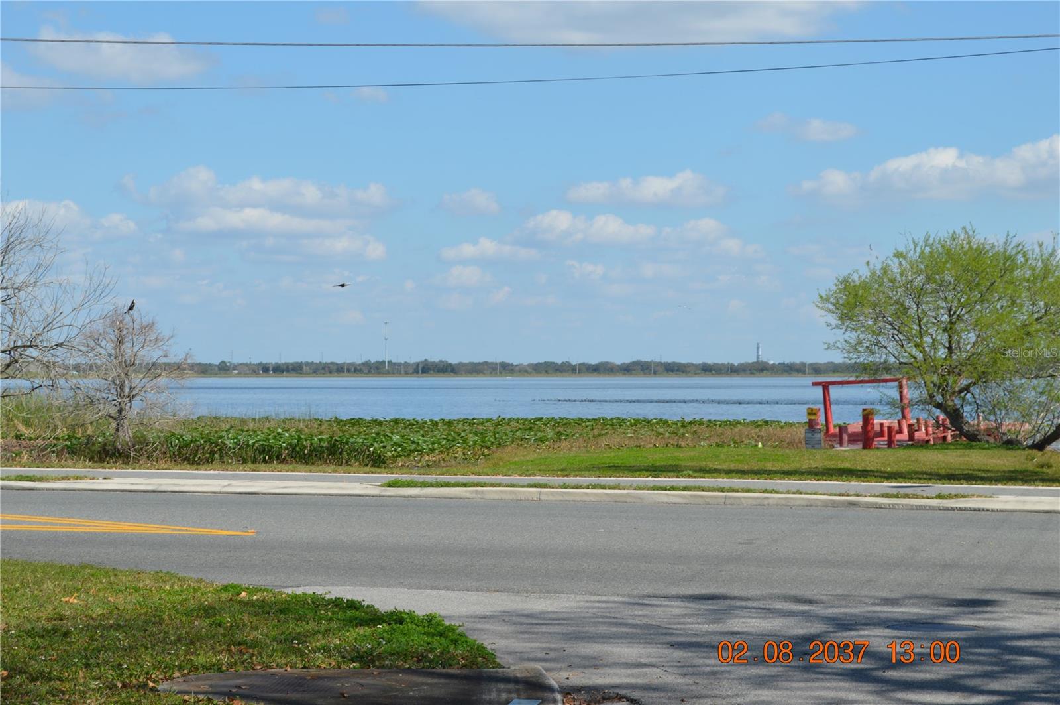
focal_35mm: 82
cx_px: 530
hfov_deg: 24.6
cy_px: 352
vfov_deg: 16.5
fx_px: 2426
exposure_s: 1/250
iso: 100
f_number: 8
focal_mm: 55
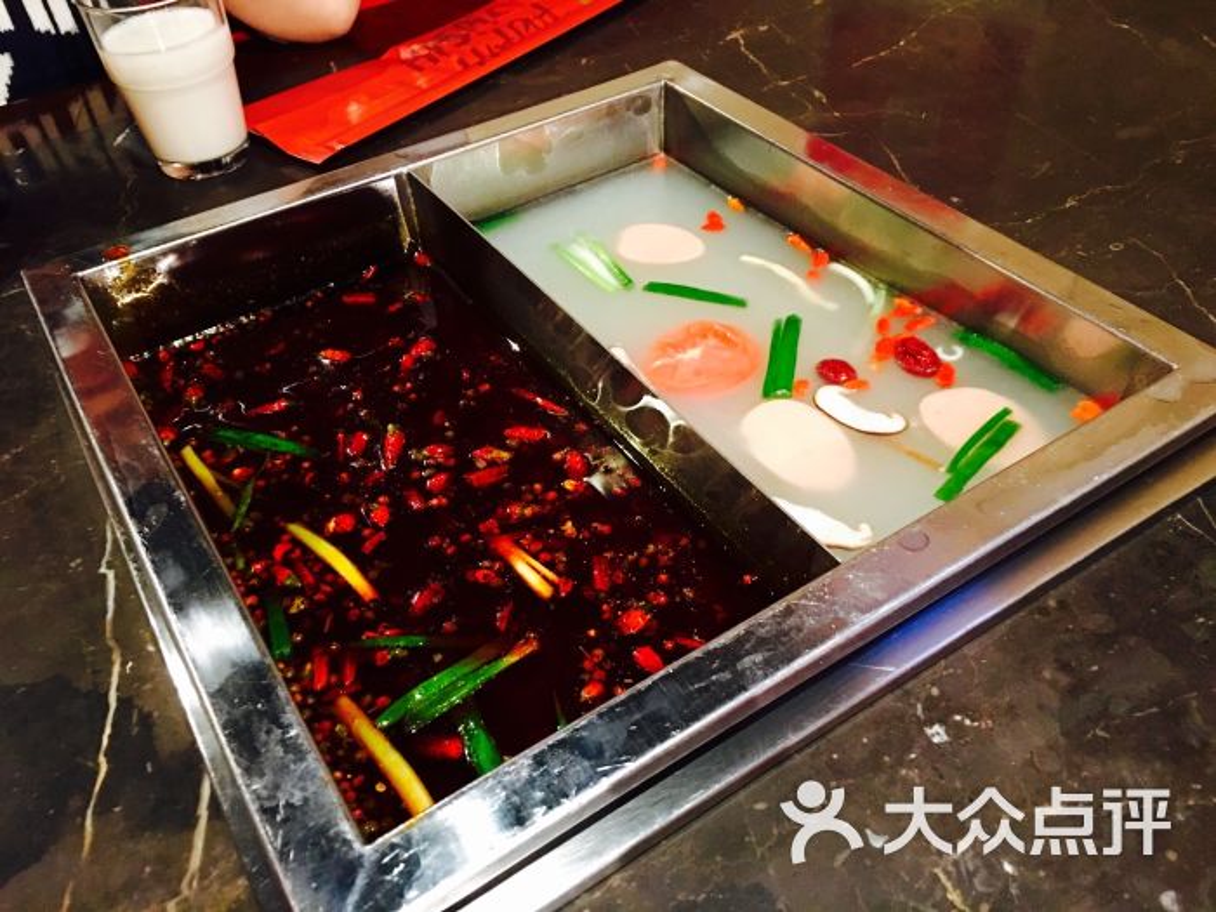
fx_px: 1019
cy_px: 456
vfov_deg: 48.2
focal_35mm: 29
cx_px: 608
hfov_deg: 61.7
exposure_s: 1/8
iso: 160
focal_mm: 4.15
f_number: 2.2
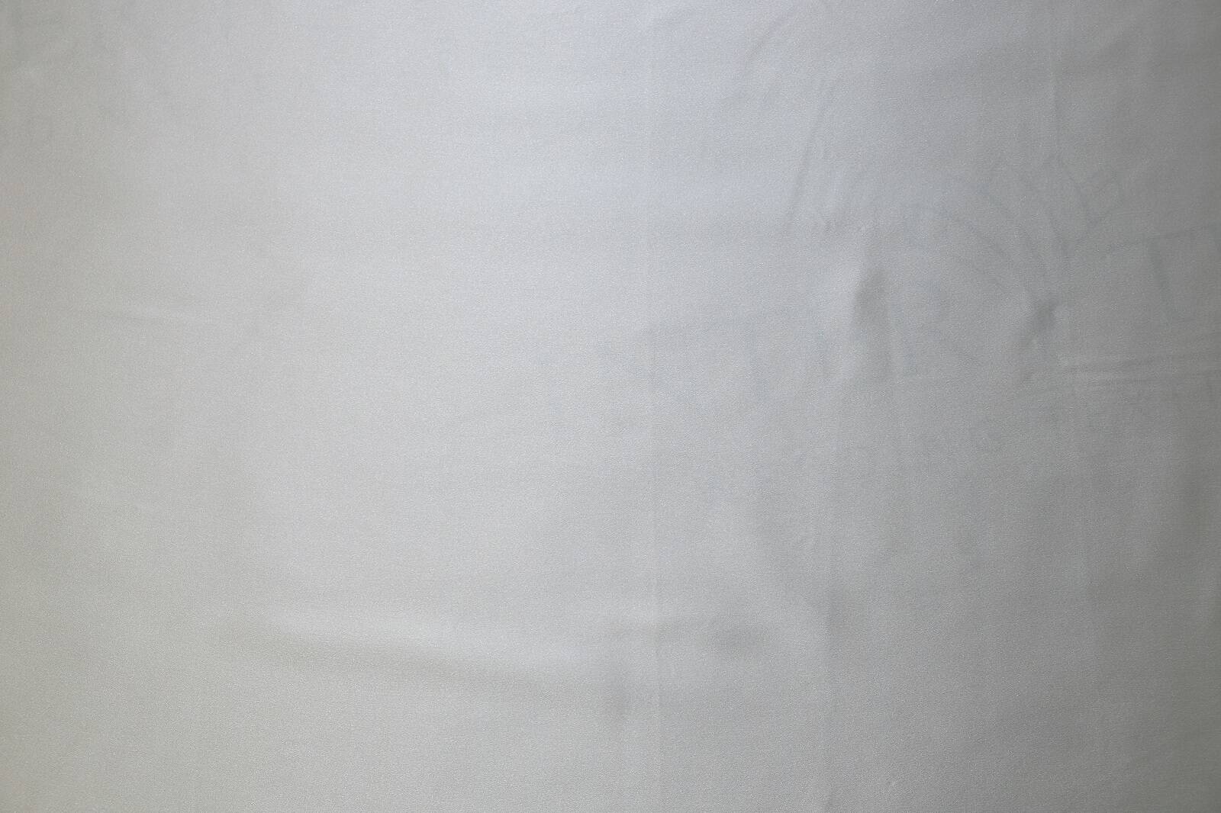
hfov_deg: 43.6
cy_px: 406
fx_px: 1526
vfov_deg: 29.9
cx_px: 610
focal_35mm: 45
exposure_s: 1/240
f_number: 5.6
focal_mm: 30.2
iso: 200
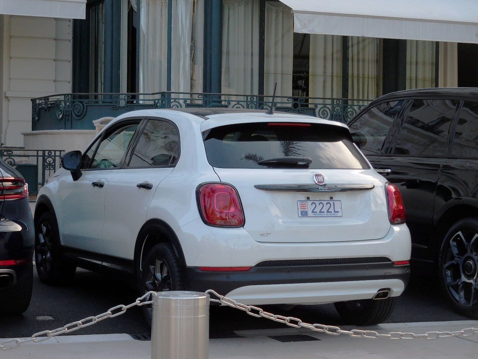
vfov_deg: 18.2
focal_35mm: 81
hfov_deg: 24.1
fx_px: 1119
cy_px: 180
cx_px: 239
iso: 180
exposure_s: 1/250
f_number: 4.9
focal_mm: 14.5
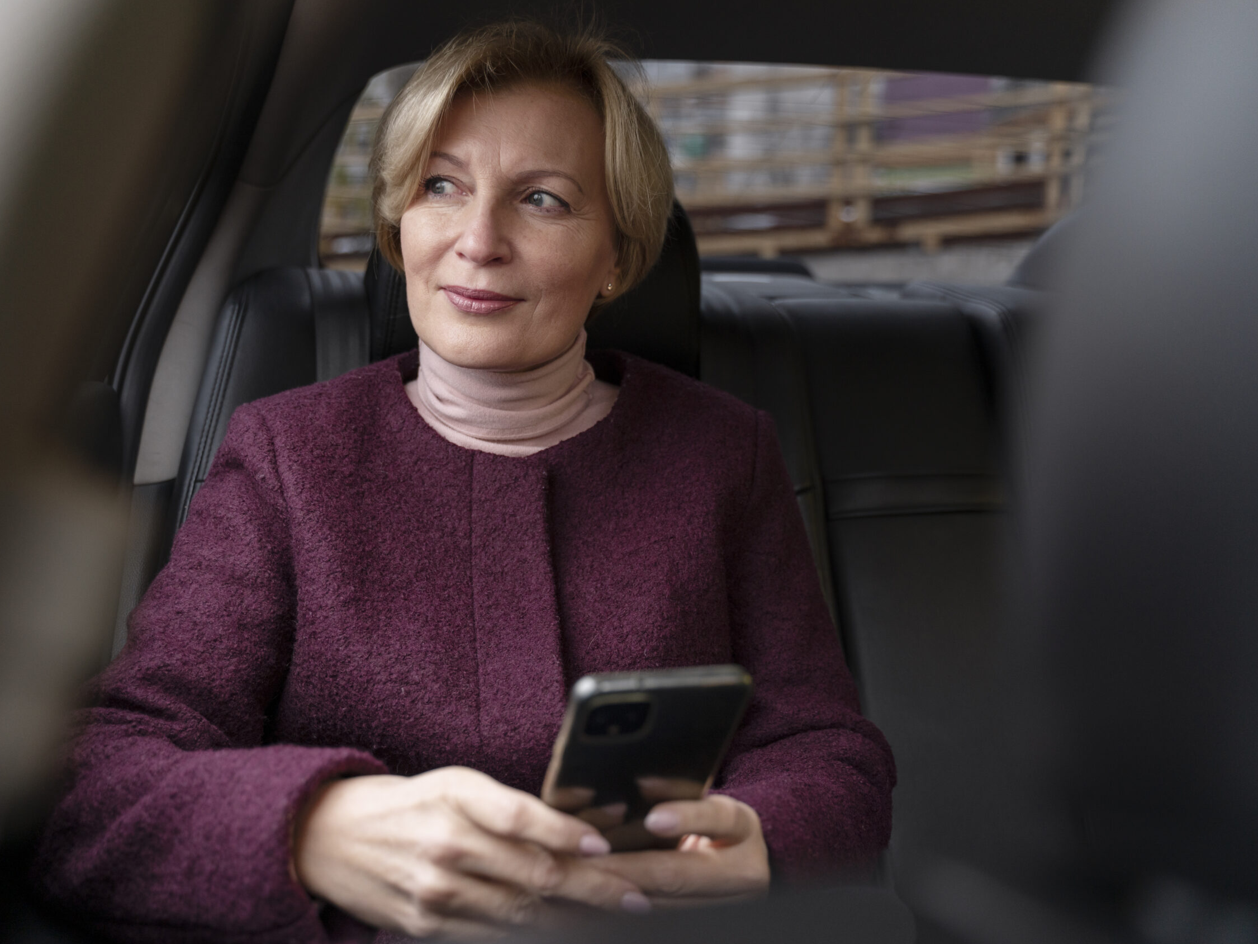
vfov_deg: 40.7
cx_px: 573
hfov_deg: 52.6
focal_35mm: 35
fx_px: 1272
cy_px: 476
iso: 500
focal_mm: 32
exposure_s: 1/200
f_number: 2.8
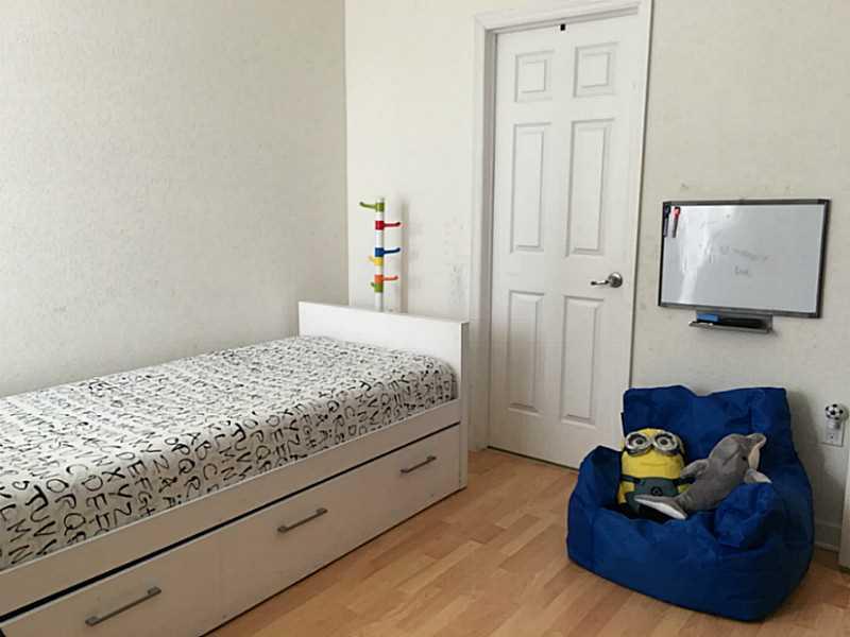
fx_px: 712
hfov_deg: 61.7
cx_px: 425
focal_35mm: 29
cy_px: 318
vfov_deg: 48.2
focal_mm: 4.15
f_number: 2.2
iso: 32
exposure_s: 1/15
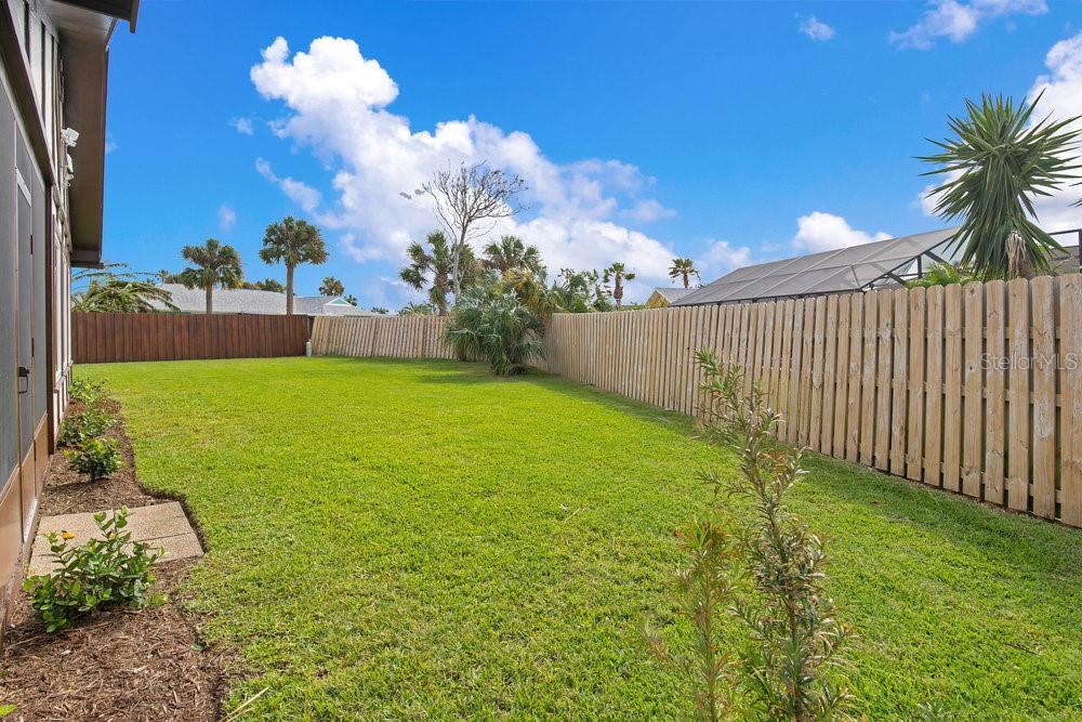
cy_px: 361
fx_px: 481
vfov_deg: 73.8
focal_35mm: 16
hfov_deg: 96.7
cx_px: 541
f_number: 9
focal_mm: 16
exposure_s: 1/125
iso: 100
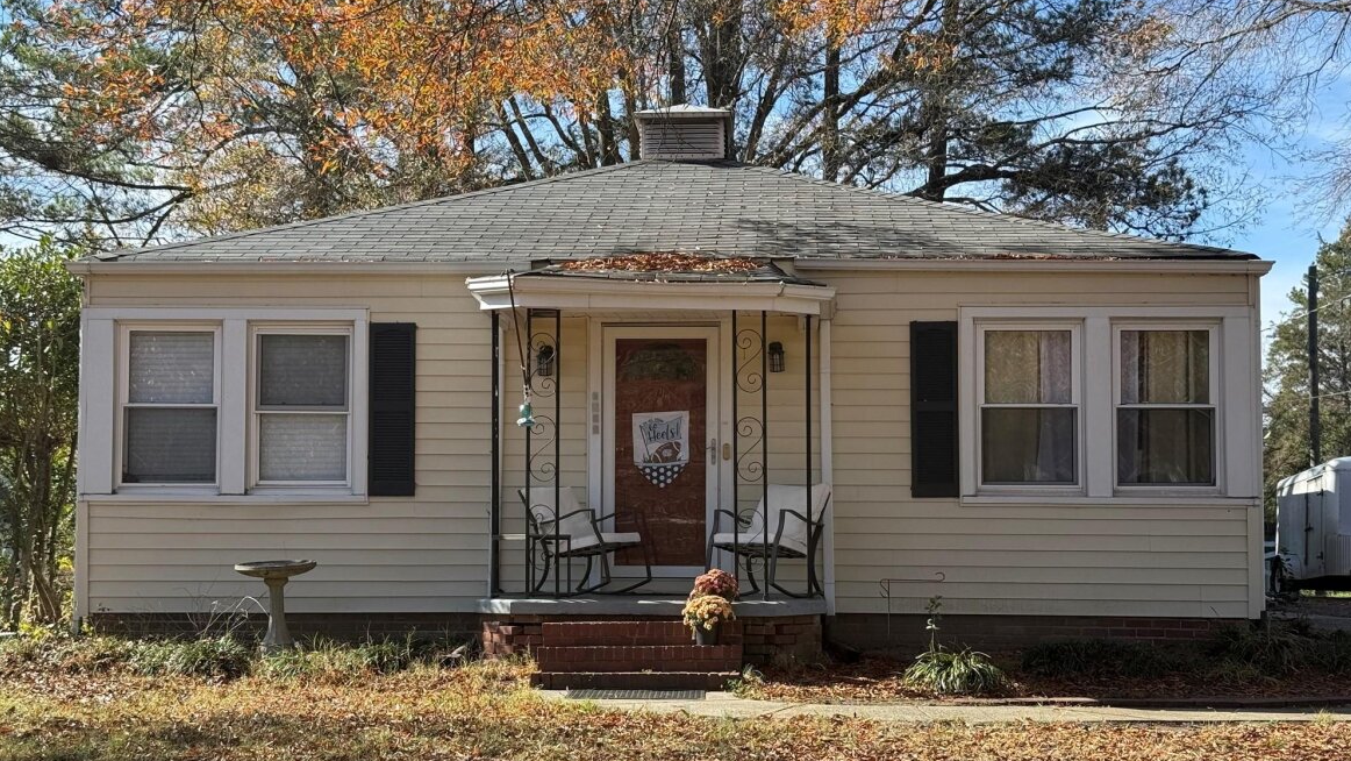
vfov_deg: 22.2
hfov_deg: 38.5
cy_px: 432
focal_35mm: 54
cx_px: 677
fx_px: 1935
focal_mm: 6.76
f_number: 1.78
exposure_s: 1/1642
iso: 64
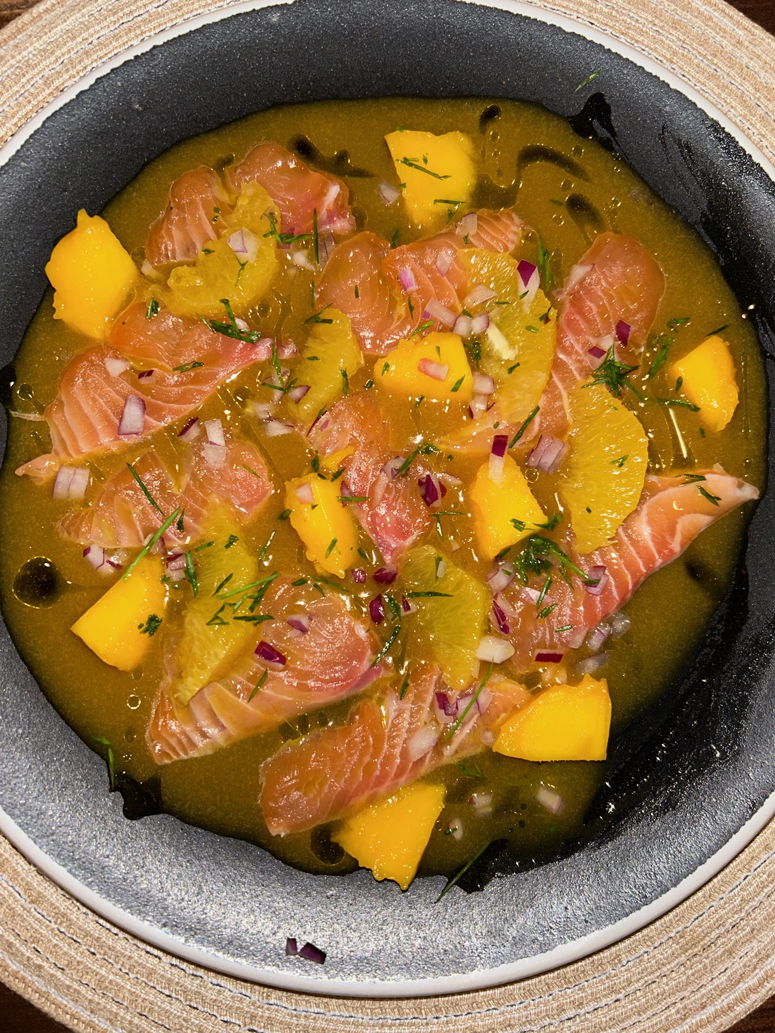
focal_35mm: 26
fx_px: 776
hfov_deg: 53.1
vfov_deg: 67.3
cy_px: 516
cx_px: 388
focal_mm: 5.7
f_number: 1.5
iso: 32
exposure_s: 1/60
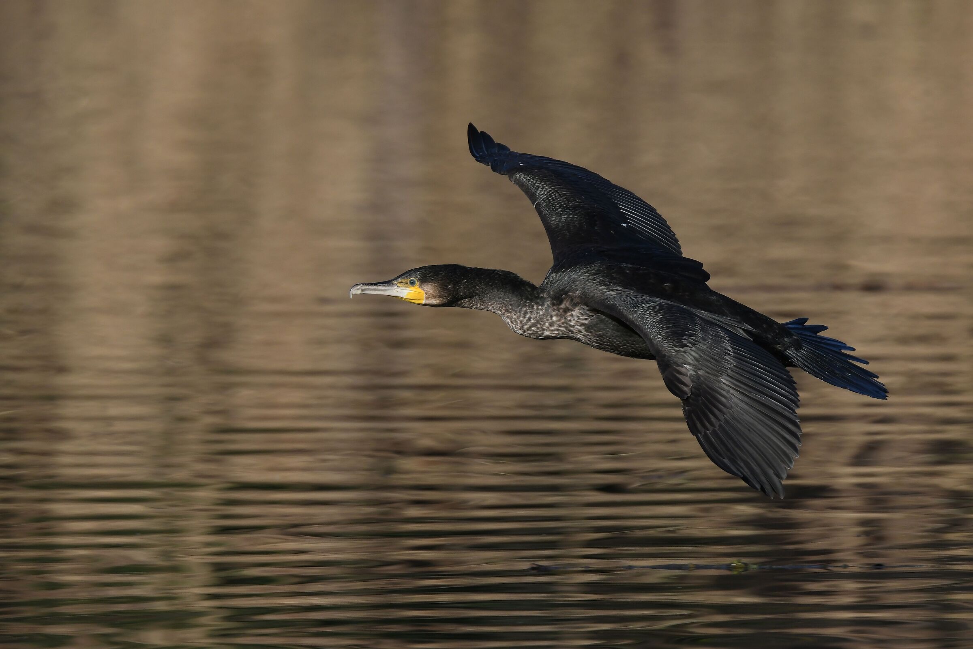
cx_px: 486
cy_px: 324
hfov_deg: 2.0
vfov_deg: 1.3
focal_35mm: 1050
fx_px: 28377
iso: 560
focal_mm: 700
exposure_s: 1/1600
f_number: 9
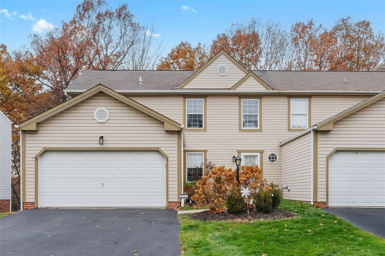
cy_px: 128
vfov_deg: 34.2
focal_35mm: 39
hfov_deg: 49.6
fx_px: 417
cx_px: 192
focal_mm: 26
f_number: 8
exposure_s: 1/160
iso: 400
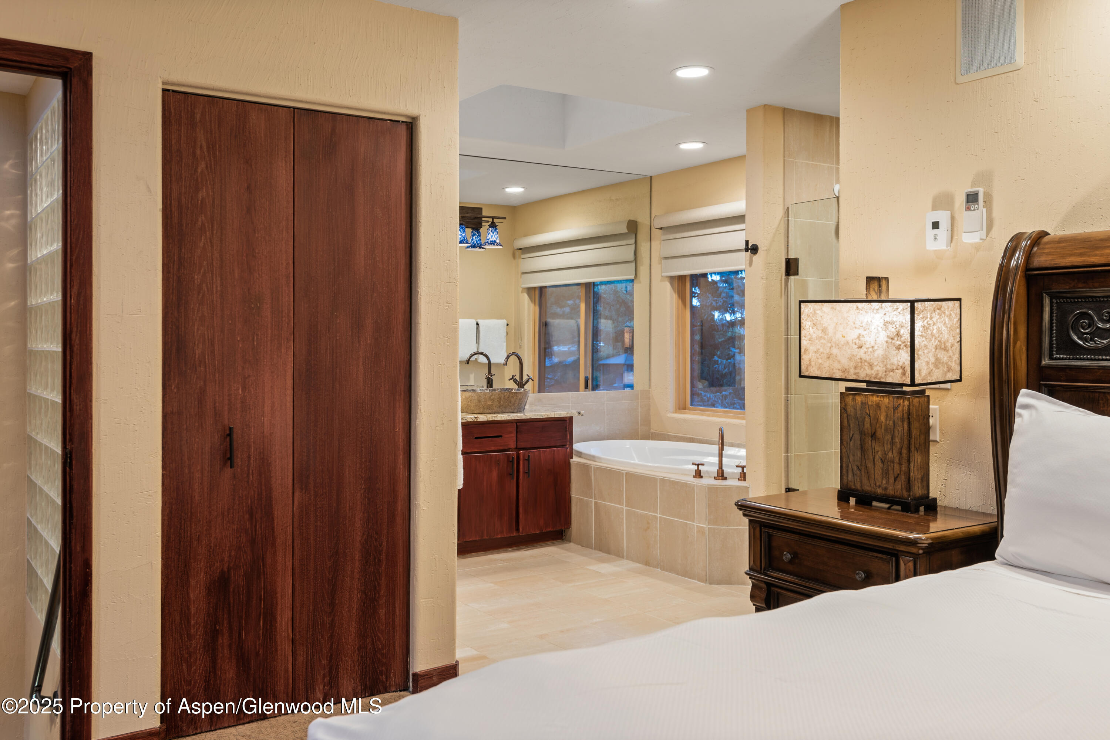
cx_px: 555
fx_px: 987
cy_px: 370
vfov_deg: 41.1
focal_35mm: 32
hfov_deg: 58.7
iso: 100
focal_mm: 32
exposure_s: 2
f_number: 7.1
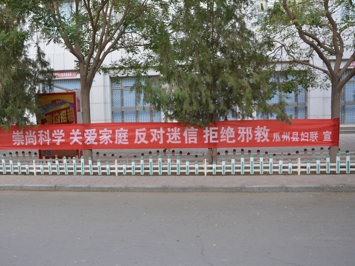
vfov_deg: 41.2
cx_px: 160
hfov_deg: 53.1
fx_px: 354
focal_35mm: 35
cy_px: 134
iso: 400
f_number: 5
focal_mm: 21
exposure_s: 1/100
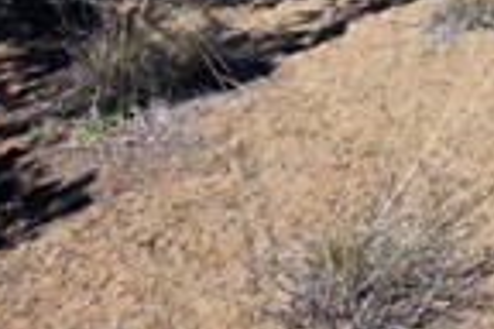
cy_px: -298
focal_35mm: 60
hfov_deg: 27.2
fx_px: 823
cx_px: 666
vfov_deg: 17.4
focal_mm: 2.2
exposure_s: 1/2054
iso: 40
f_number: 1.9
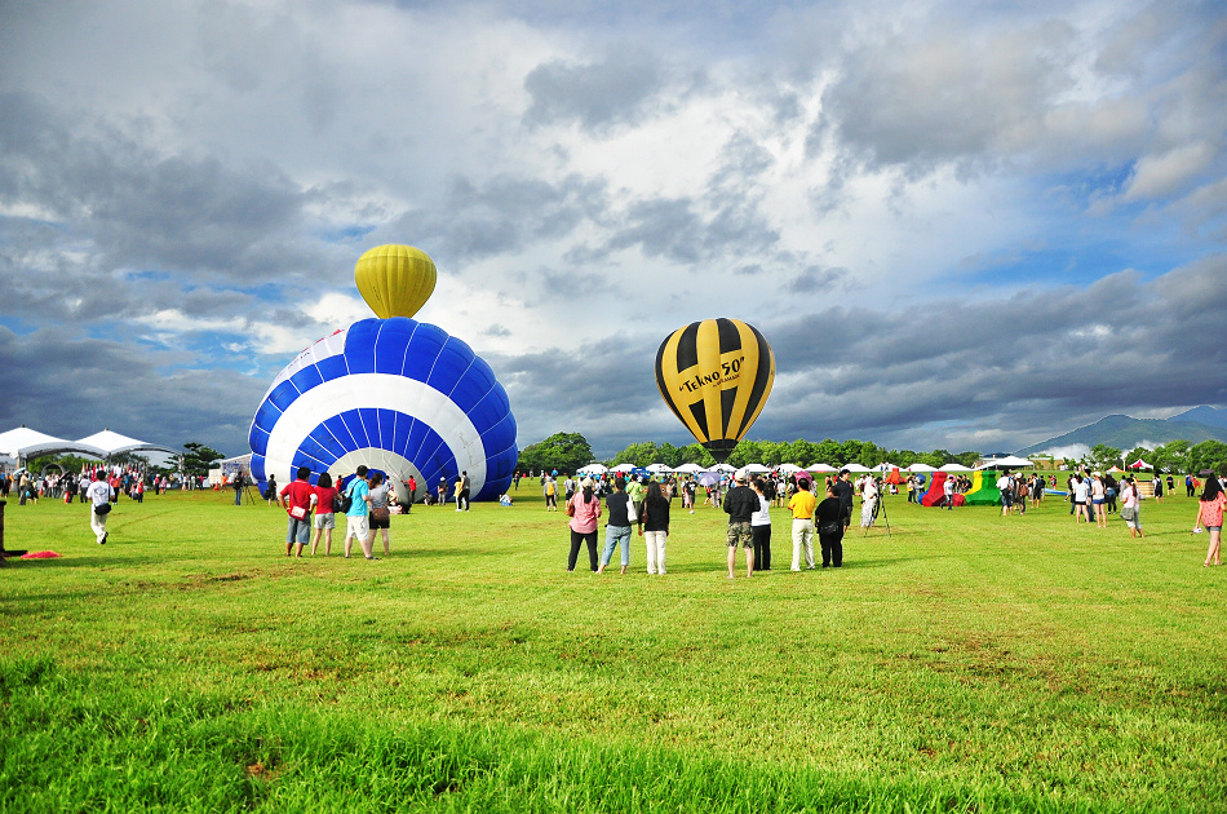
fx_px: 919
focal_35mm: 27
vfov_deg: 47.8
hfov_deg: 67.5
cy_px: 407
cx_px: 614
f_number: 3.5
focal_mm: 18
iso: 800
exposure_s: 1/1600
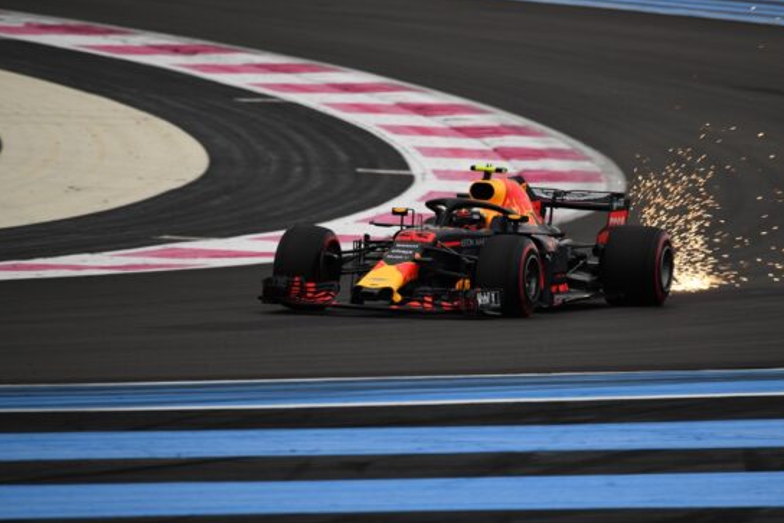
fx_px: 15335
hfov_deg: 2.9
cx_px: 497
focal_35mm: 704
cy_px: 259
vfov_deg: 2.0
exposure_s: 1/640
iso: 200
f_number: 6.3
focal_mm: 550
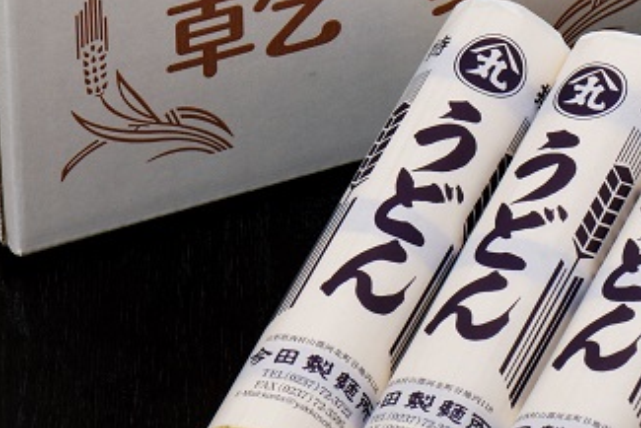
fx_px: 7481
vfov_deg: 3.3
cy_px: -164
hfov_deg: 4.9
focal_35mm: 420
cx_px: 467
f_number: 18
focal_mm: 105
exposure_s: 1/200
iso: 100
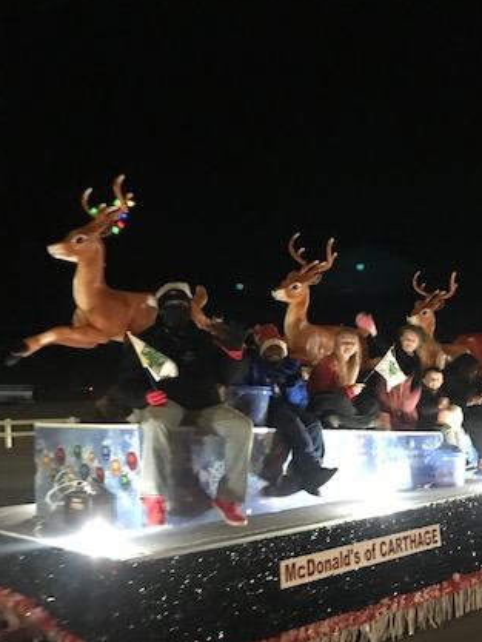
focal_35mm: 43
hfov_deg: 32.9
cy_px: 383
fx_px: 798
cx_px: 365
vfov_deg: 43.6
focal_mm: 3.99
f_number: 1.8
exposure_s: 1/4
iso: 125
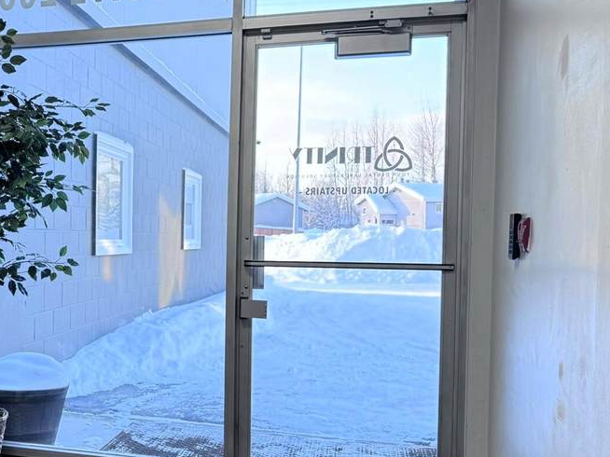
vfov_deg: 30.8
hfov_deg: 37.8
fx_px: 828
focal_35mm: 47
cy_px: 258
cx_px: 63
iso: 160
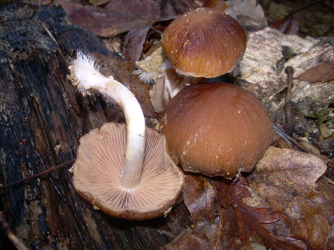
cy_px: 125
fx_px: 367
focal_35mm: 38
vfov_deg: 37.7
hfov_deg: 49.0
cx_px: 167
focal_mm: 6.3
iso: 50
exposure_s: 1/60
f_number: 4.6
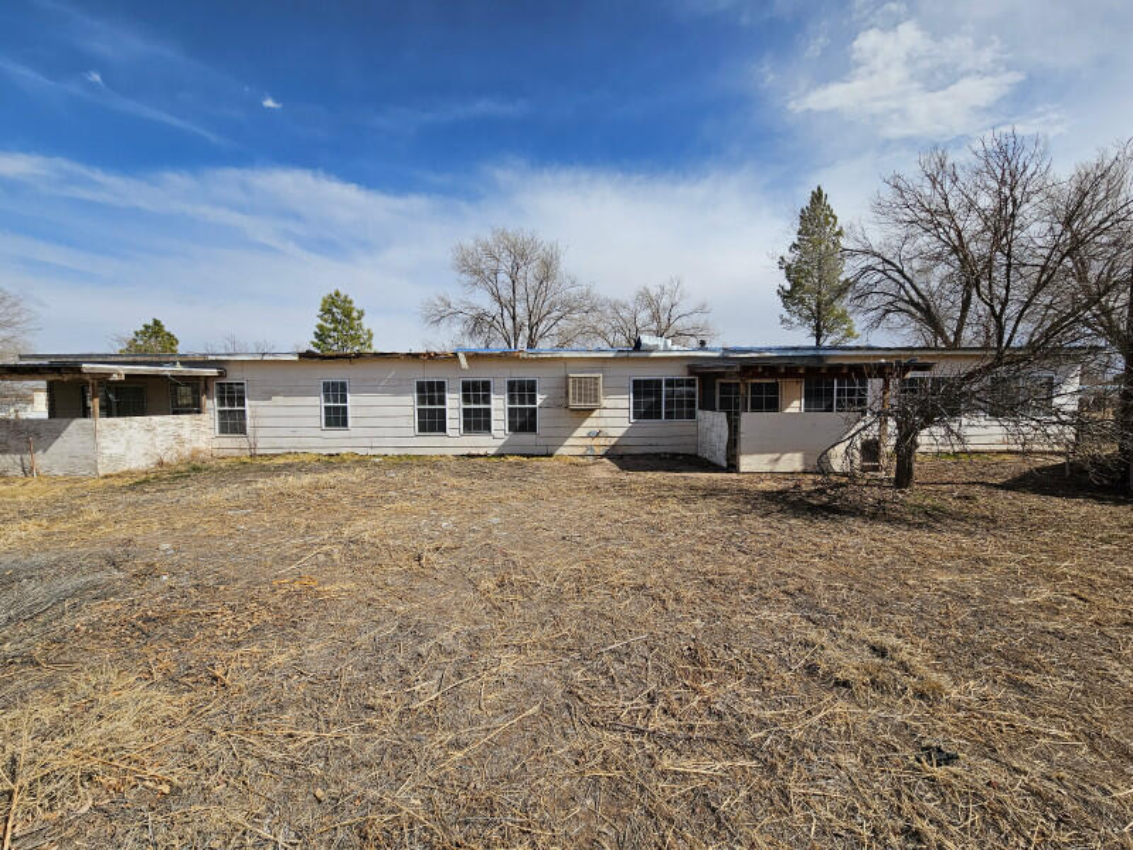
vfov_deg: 89.9
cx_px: 566
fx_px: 425
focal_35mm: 13
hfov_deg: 106.2
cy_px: 425
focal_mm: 2.2
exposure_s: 1/3354
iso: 50
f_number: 2.2
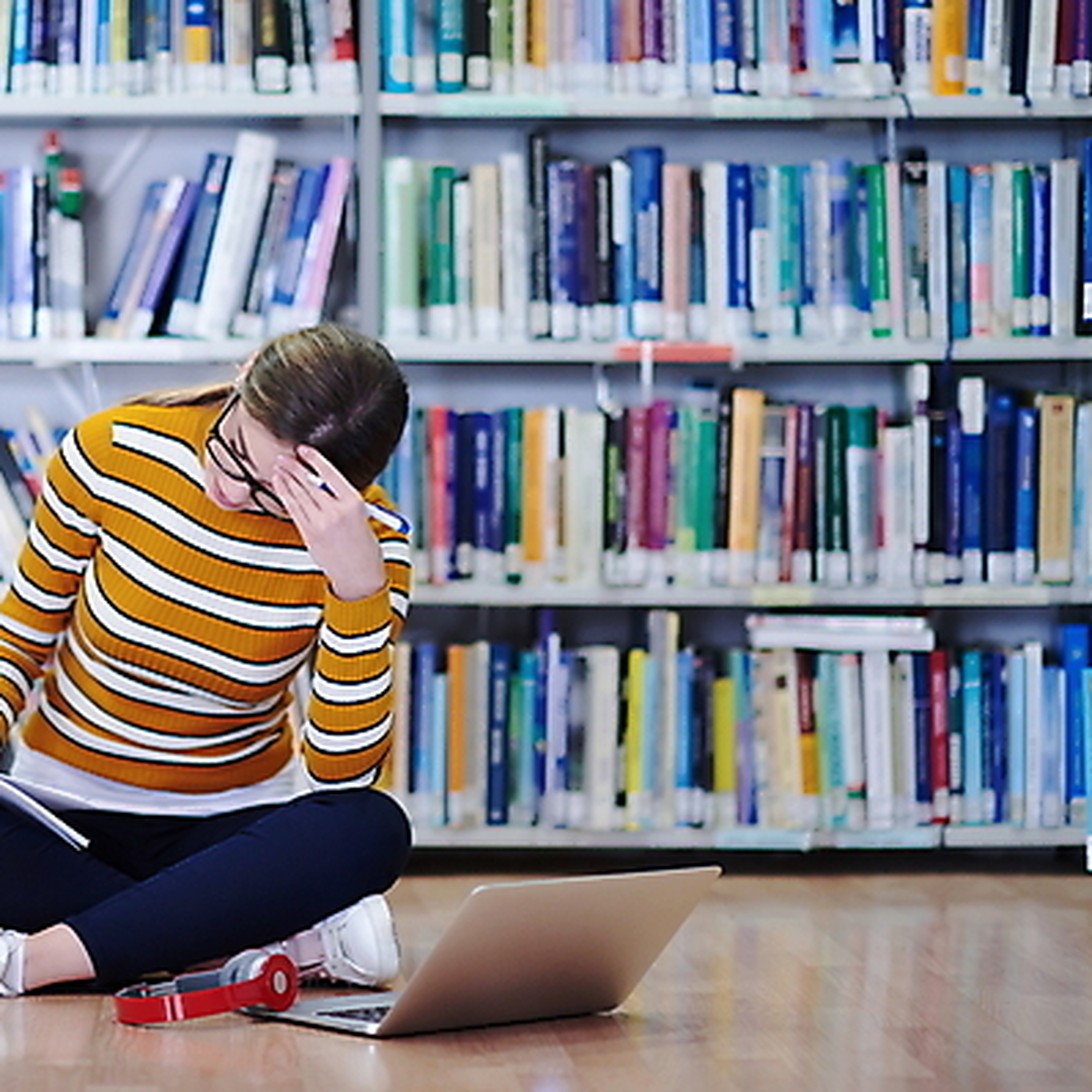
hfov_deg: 15.9
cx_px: 299
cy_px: 546
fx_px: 3890
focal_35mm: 109
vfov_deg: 16.0
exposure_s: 1/320
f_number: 1.8
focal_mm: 85
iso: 900
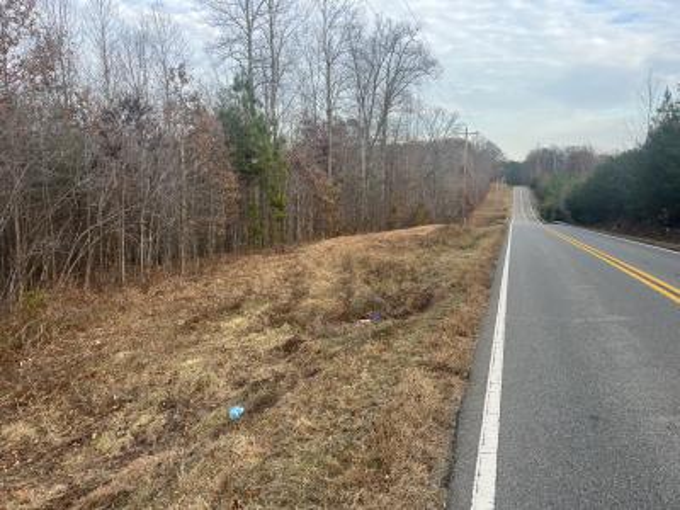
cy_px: 255
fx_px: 511
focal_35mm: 26
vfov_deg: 53.1
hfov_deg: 67.3
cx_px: 340
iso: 50
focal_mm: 5.1
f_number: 1.6
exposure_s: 1/537
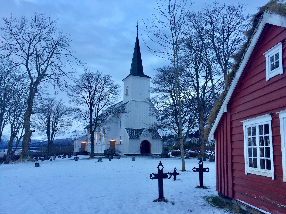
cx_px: 143
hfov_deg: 61.7
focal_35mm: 29
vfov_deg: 48.2
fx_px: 240
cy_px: 107
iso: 40
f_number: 2.2
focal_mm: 4.15
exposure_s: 1/50
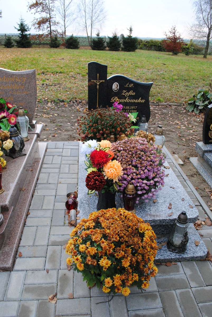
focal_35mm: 27
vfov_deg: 67.3
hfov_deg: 48.0
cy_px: 158
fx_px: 238
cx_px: 106
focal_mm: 18
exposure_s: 1/100
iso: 200
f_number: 5
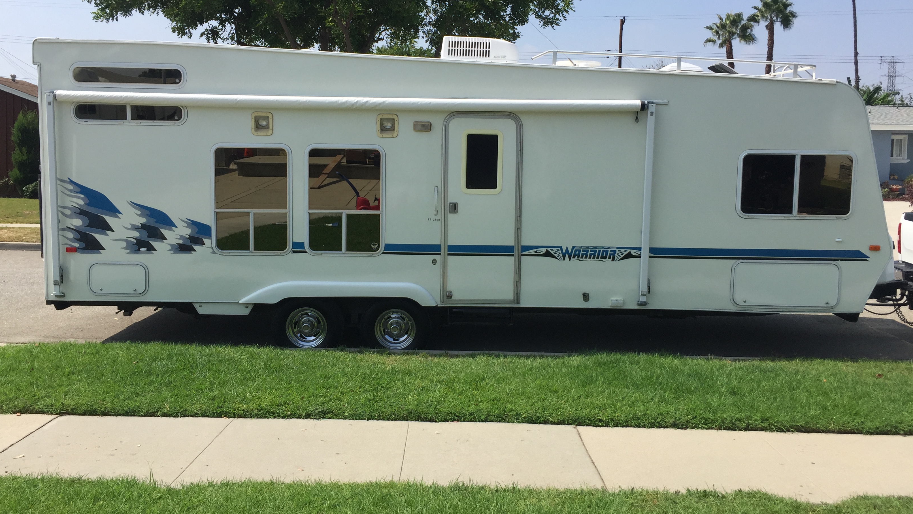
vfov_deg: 36.6
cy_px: 209
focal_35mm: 32
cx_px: 456
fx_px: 775
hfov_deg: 61.0
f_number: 2.2
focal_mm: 4.15
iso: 32
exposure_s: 1/2198
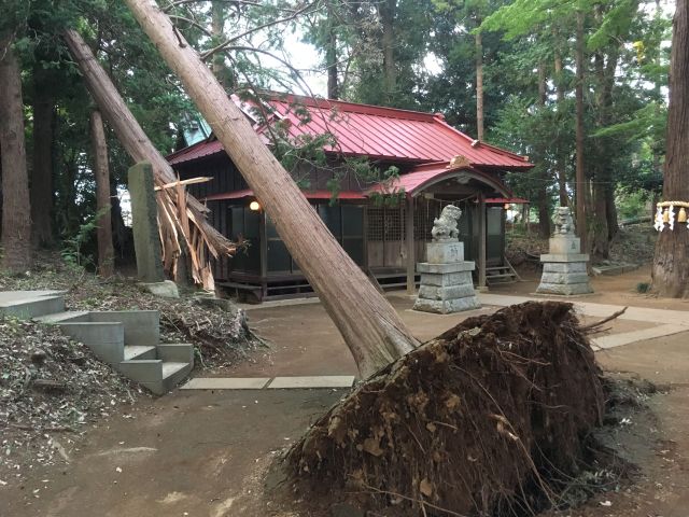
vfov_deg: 48.2
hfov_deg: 61.7
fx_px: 577
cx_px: 344
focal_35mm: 29
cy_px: 258
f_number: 2.2
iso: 160
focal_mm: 4.15
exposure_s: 1/30
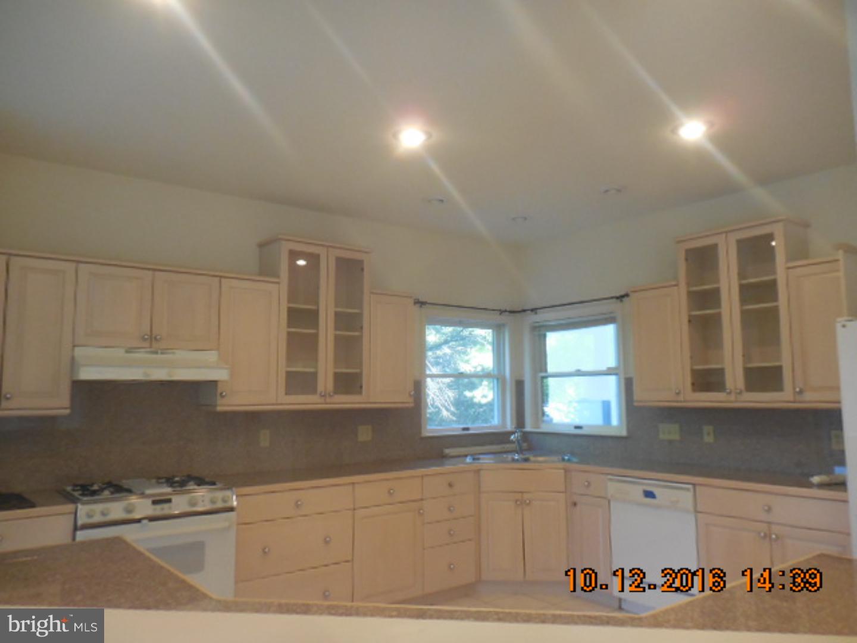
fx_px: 619
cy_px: 322
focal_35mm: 25
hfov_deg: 69.4
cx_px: 428
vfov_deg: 54.9
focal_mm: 4.5
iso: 400
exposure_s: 1/30
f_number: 3.7
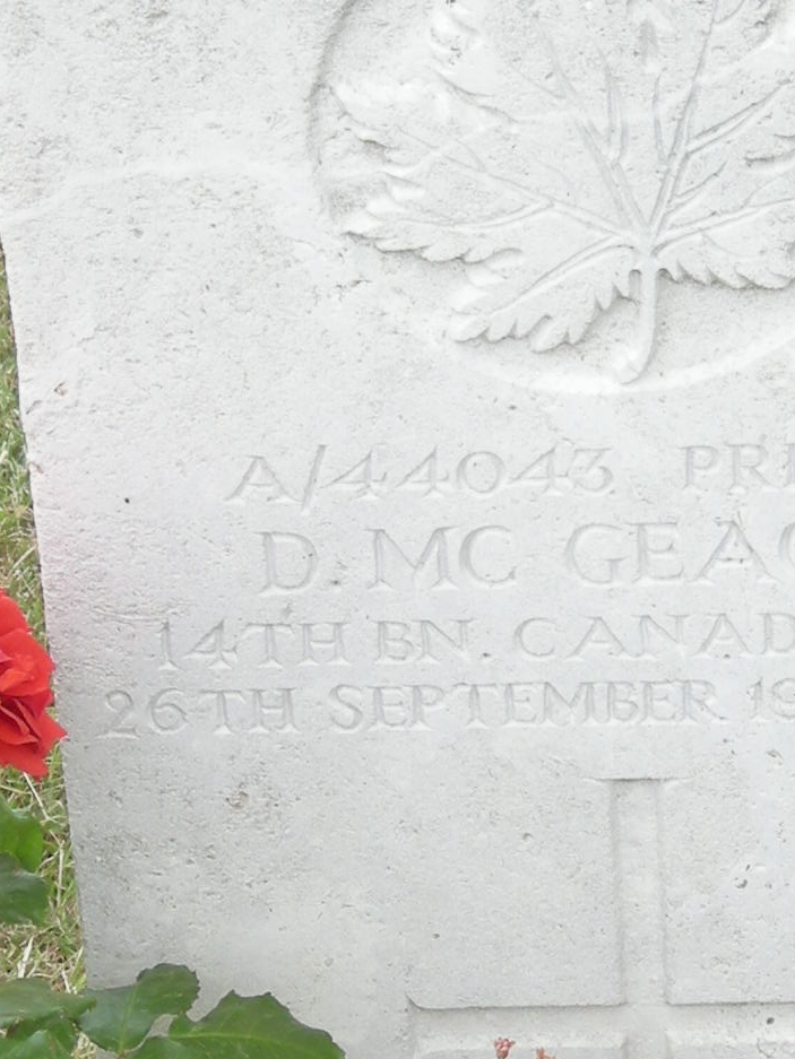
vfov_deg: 11.2
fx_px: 5419
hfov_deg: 8.4
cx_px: 476
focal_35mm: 177
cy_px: 633
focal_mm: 8.8
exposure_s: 1/167
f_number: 3.3
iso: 50
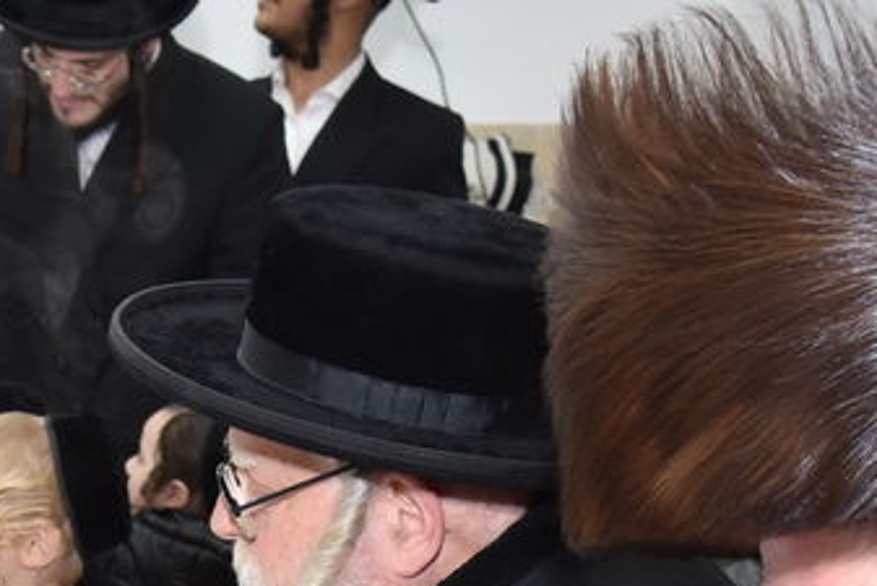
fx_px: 3851
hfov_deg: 12.8
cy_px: 904
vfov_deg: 8.5
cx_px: -44
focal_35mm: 158
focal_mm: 38
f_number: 8
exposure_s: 1/160
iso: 800
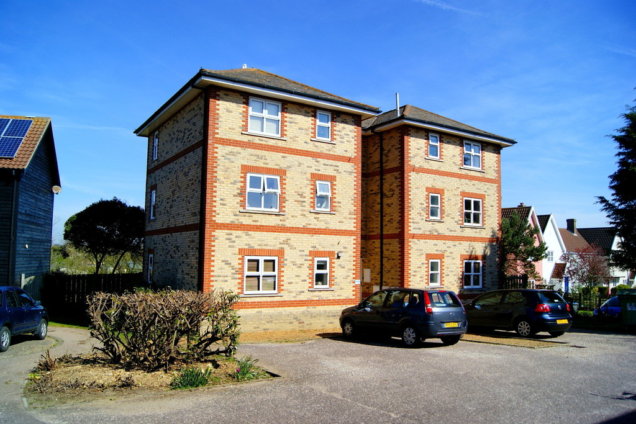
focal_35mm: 27
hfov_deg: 67.4
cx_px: 318
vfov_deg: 47.9
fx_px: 477
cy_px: 212
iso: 100
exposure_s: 1/2500
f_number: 4
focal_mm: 18
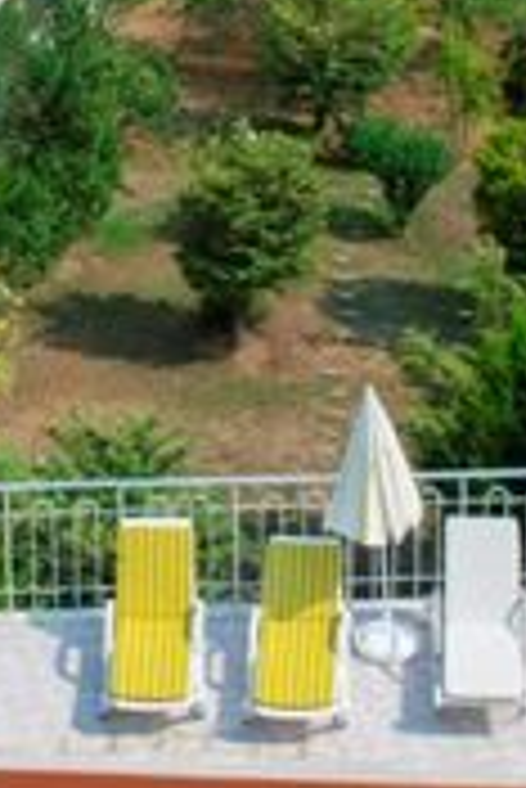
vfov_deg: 14.1
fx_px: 3171
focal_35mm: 145
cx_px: 83
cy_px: 270
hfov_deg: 9.5
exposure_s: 1/800
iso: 200
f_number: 10
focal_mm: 24
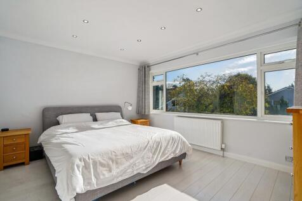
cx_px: 151
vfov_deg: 73.7
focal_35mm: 16
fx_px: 134
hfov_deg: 96.8
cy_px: 100
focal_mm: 16
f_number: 6.3
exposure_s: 1/320
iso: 320
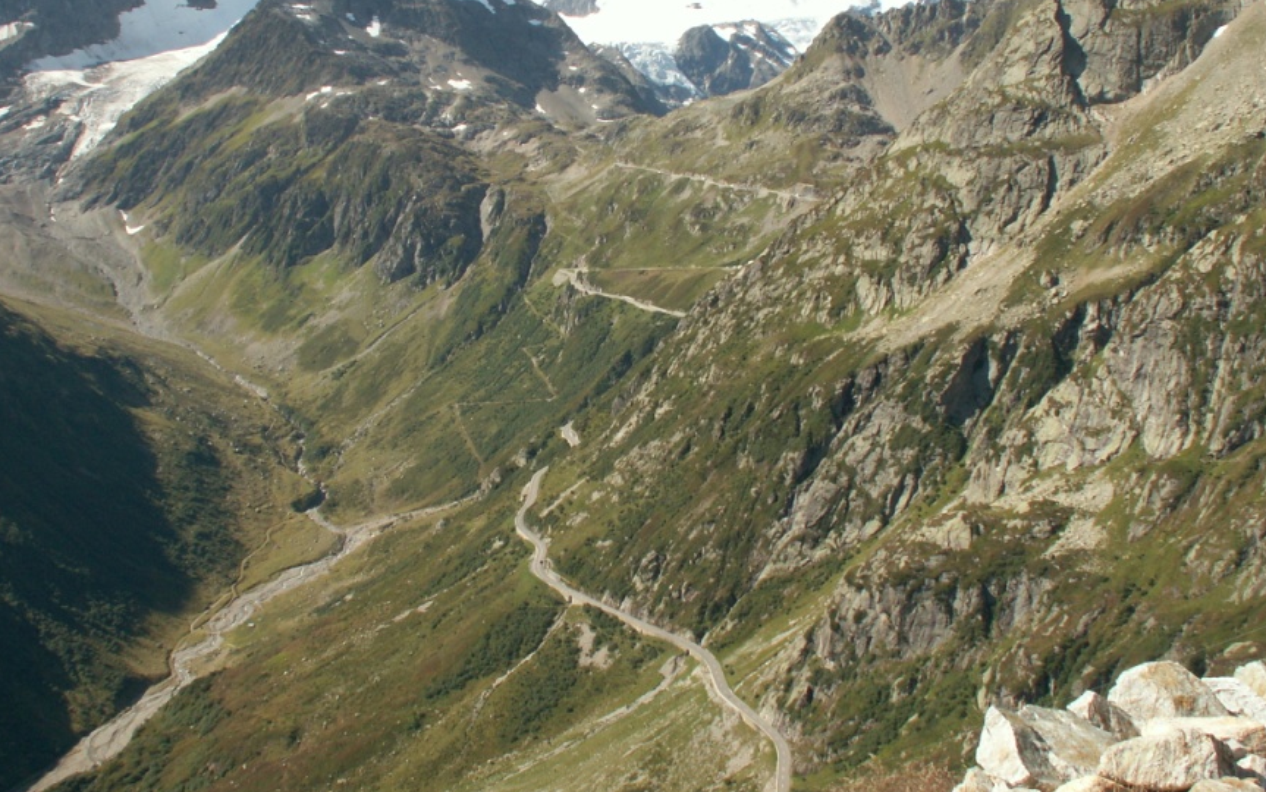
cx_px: 596
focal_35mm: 44
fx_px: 1519
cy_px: 273
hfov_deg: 45.2
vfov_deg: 29.1
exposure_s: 1/160
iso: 50
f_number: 6.3
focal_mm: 5.86
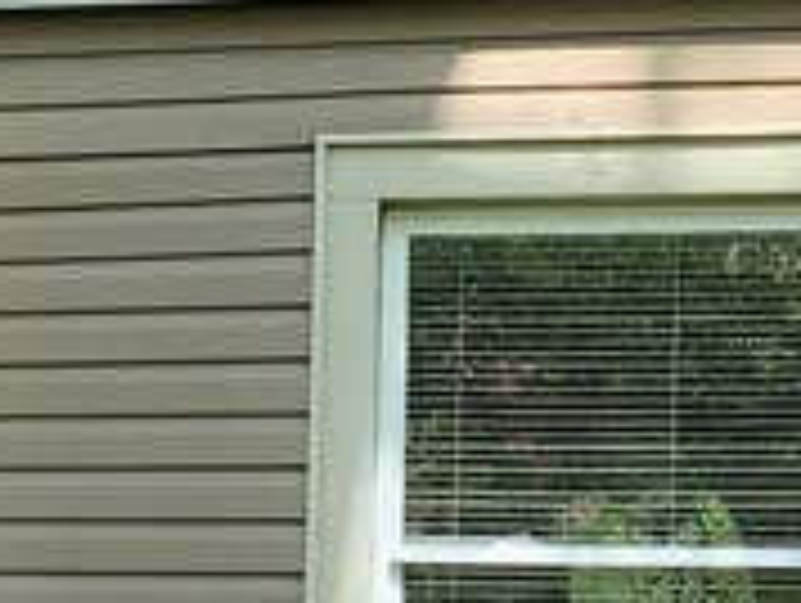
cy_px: 648
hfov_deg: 13.8
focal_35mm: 138
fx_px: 3198
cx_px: -171
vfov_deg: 10.6
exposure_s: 1/1307
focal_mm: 5
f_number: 1.8
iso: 50
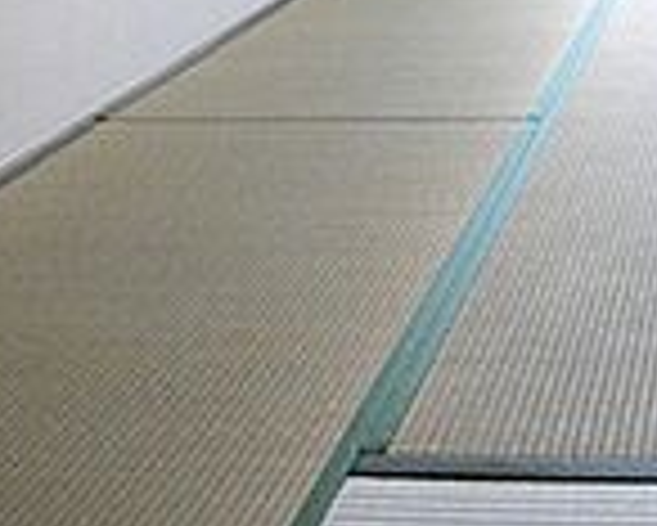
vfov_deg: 17.1
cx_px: 742
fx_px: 1558
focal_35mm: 80
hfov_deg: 22.3
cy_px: -292
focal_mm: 13
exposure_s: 1/20
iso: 100
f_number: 5
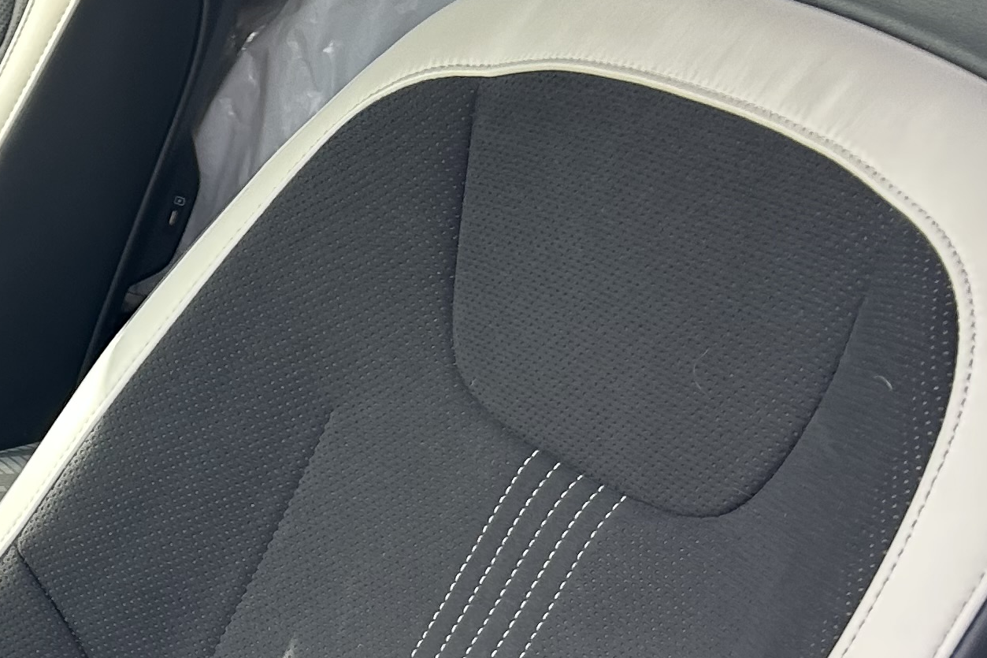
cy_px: 1110
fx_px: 2385
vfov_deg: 14.2
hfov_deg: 20.6
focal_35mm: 87
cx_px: -414
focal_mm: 5.7
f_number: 1.5
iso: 40
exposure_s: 1/122
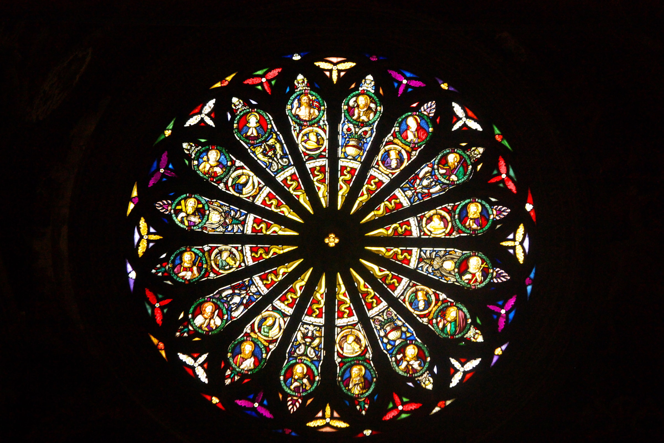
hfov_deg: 11.9
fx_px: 3183
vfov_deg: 8.0
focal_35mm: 172
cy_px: 222
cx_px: 332
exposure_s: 1/90
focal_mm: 115
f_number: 6.7
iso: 1600
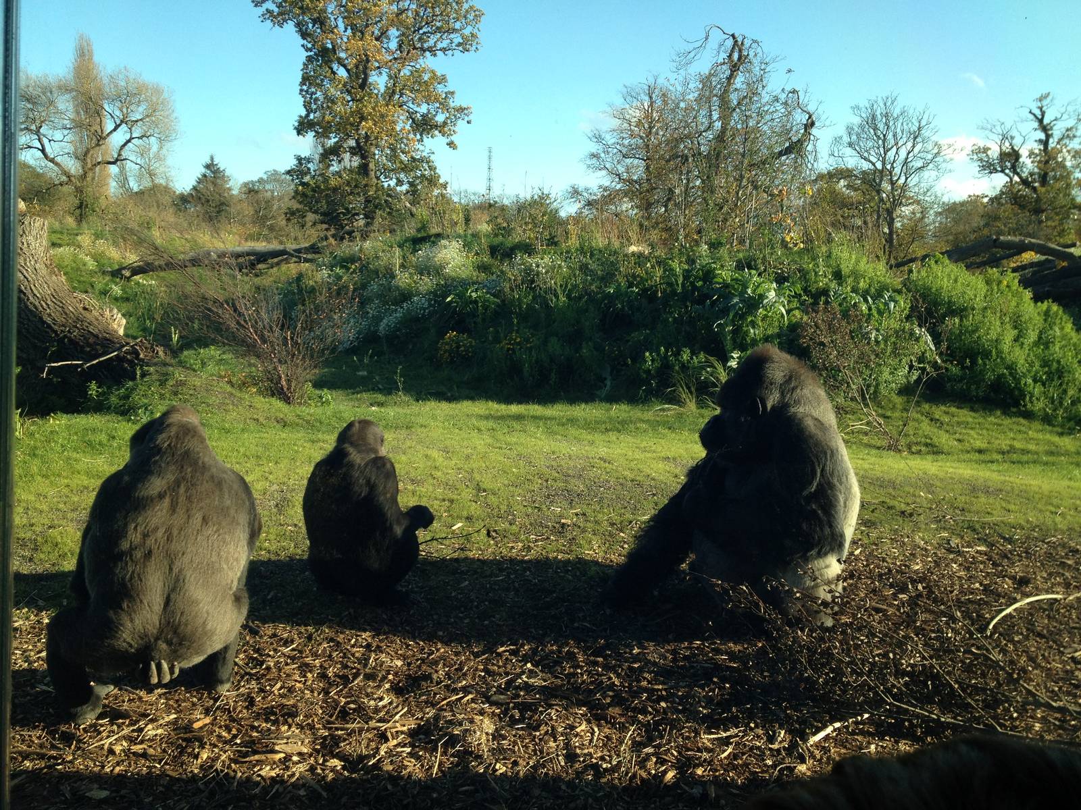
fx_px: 1093
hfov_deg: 52.6
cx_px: 540
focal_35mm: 35
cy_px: 405
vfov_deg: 40.7
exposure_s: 1/438
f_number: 2.4
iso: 64
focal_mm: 4.28
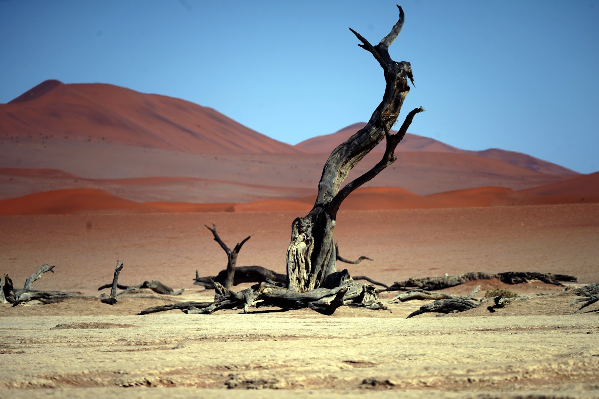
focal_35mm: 381
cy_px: 200
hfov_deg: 5.4
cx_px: 300
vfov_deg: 3.6
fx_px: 6342
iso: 100
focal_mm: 381.2
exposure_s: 1/500
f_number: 8
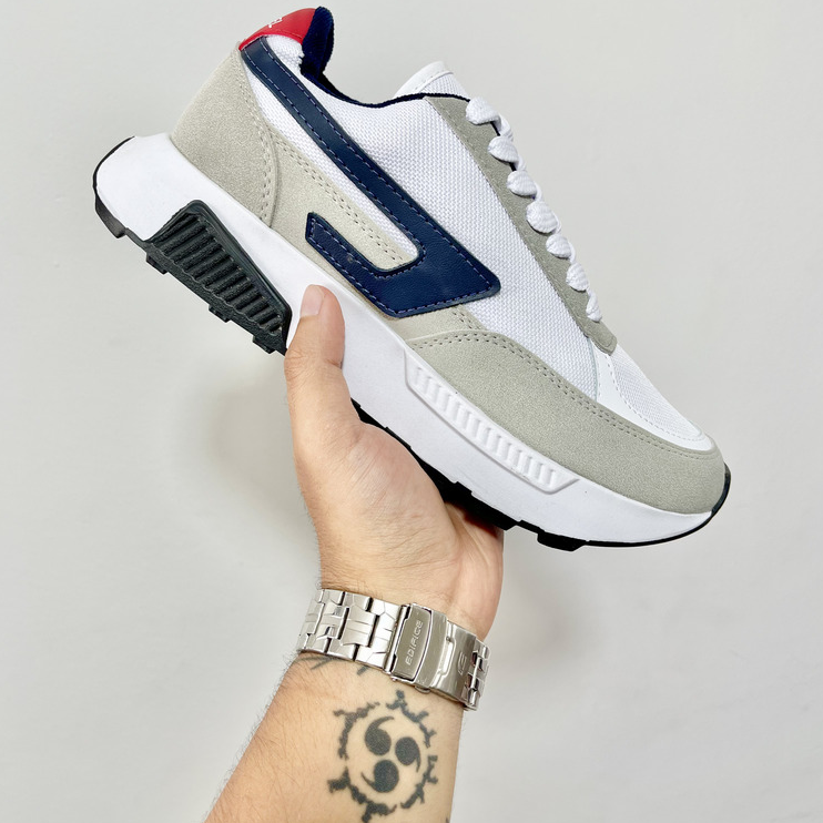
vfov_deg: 53.5
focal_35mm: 30
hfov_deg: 54.0
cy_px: 314
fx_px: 807
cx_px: 415
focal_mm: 5.1
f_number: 1.6
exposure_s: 1/120
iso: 50
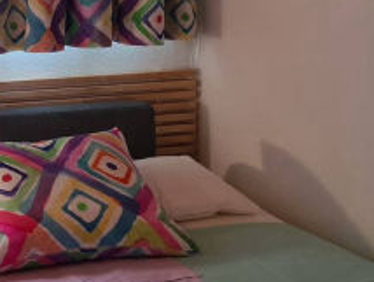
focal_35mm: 97
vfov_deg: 14.8
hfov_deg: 18.9
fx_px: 1049
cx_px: -101
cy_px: -51
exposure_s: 1/50
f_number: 1.8
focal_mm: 5.4
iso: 125
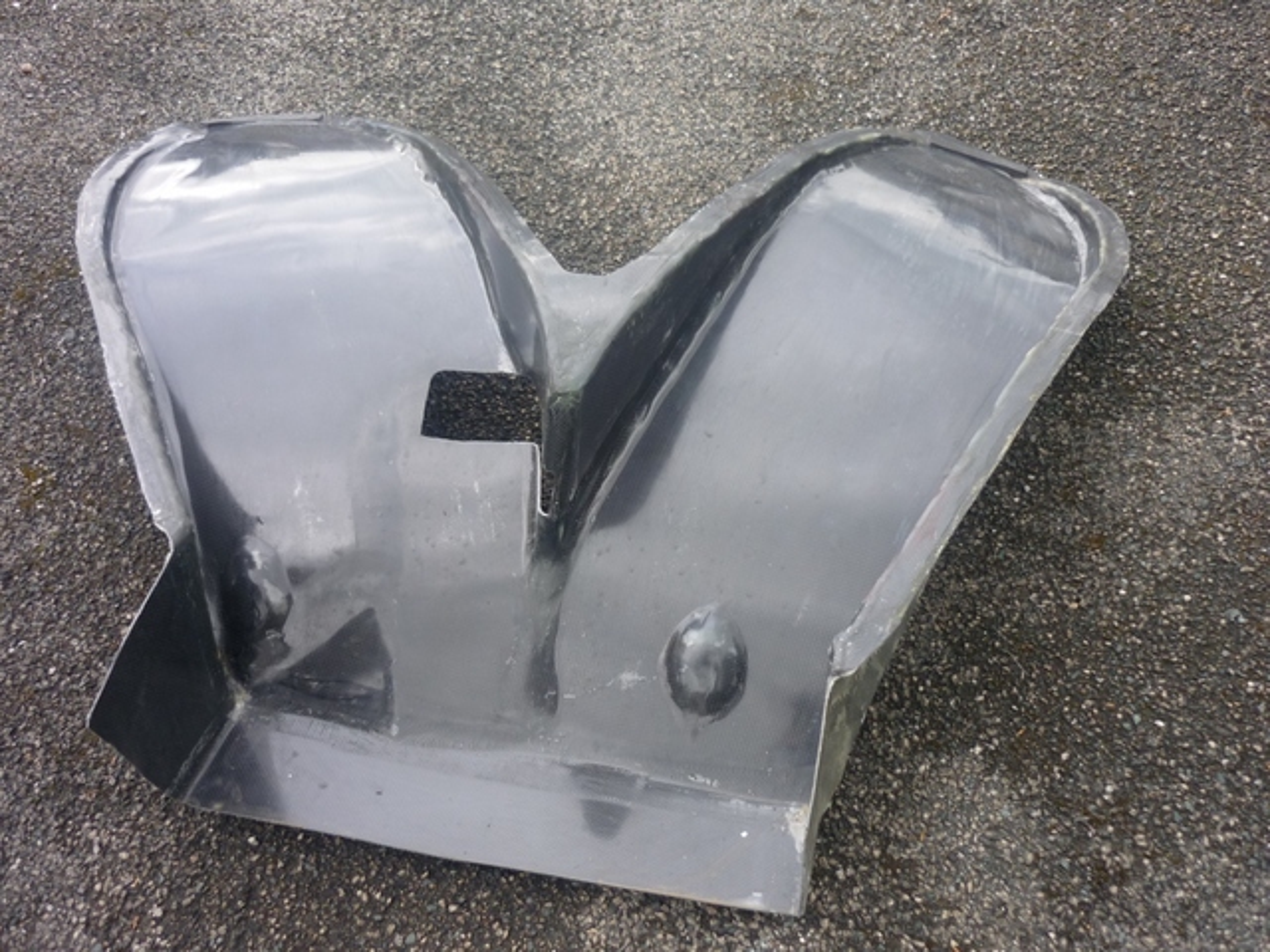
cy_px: 476
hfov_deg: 55.4
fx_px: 1211
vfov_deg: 42.9
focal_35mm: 33
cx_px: 635
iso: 80
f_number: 2.8
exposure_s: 1/80
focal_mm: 5.5
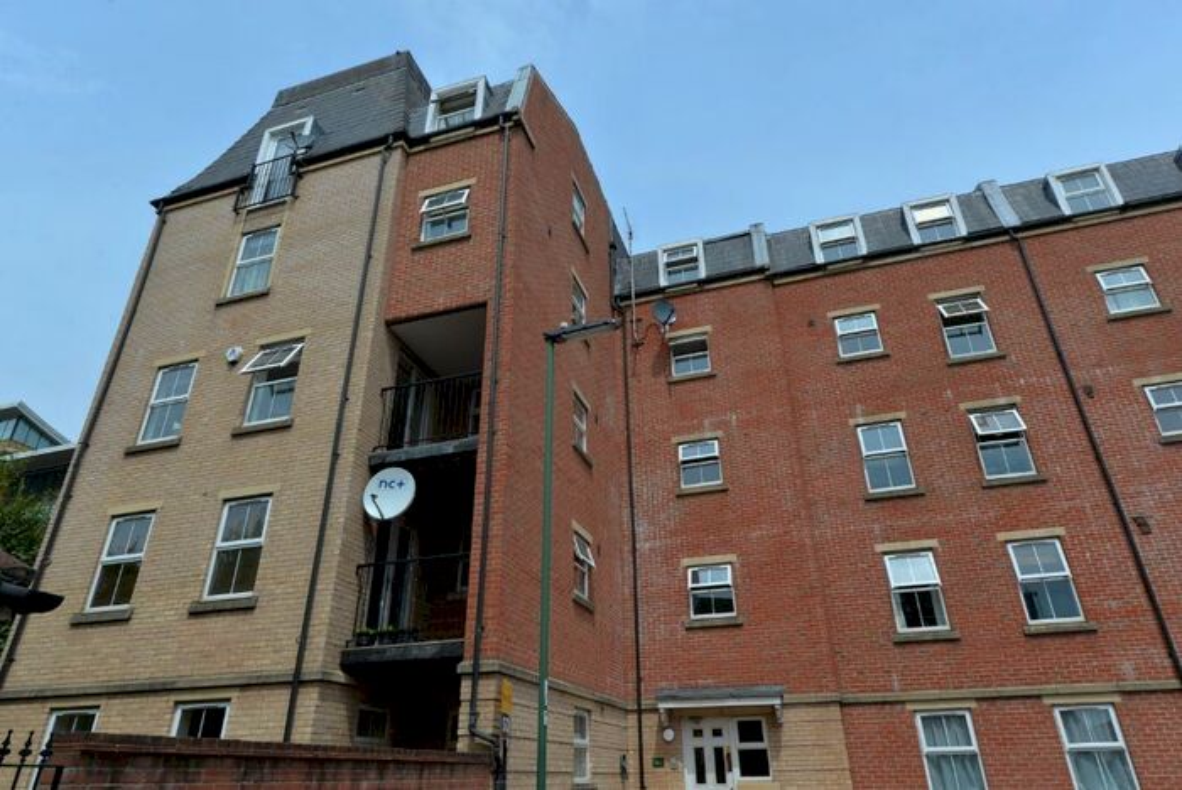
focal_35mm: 22
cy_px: 395
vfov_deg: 57.3
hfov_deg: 78.5
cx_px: 591
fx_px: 723
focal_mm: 22
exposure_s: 1/320
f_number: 9
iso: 100
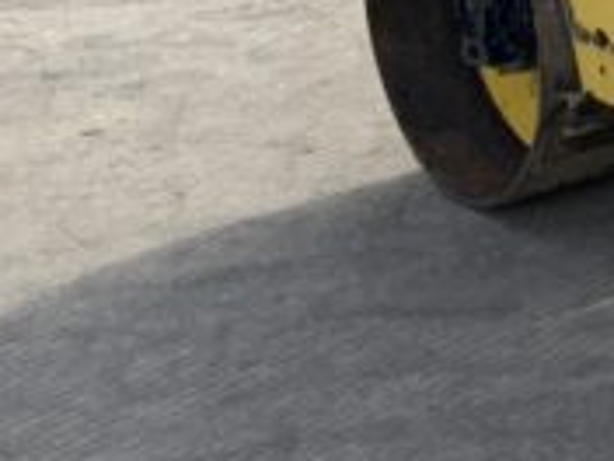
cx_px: 1423
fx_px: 2998
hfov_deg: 10.3
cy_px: -475
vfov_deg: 8.3
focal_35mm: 169
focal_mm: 3
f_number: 1.8
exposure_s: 1/1311
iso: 16
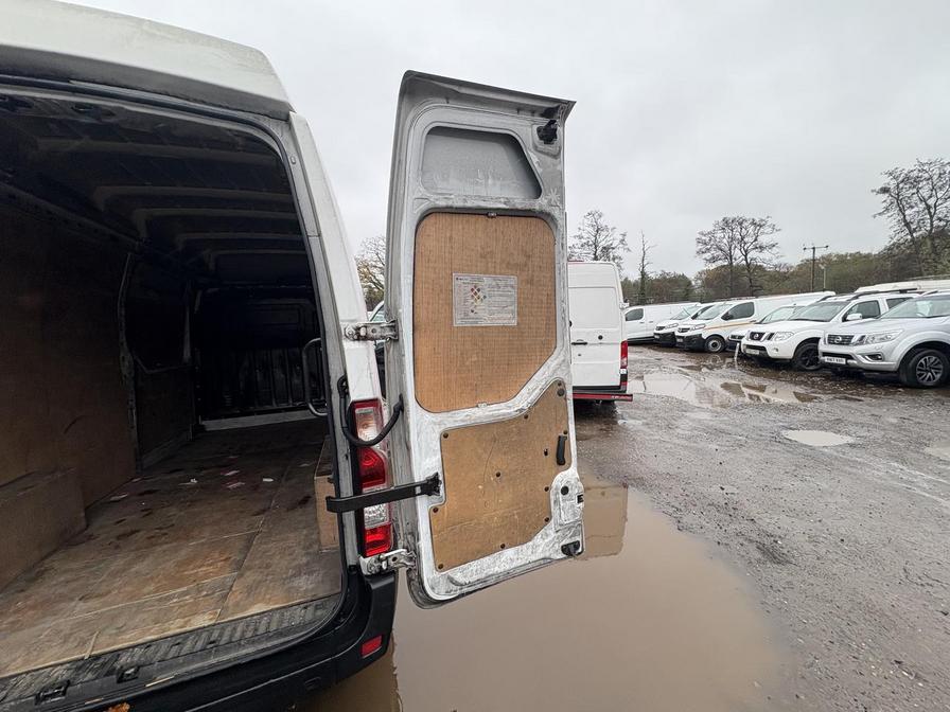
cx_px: 475
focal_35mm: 14
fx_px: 384
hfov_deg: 102.1
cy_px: 356
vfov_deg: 85.7
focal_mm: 2.22
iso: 80
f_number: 2.2
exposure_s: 1/99
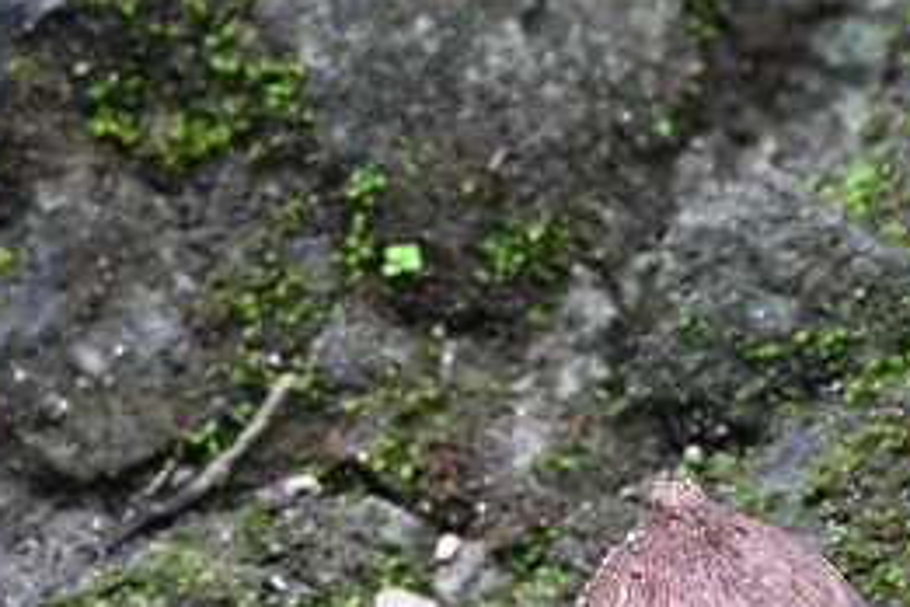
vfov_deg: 2.2
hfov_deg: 3.3
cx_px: 875
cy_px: 527
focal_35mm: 634
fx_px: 16025
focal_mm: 164
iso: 3600
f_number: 6
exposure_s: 1/200
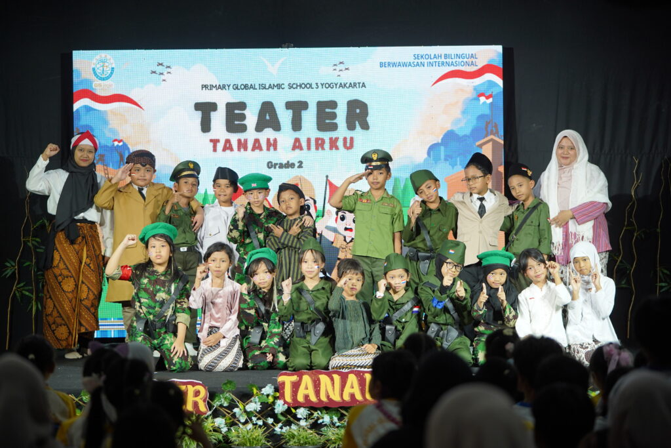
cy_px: 224
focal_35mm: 101
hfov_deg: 20.2
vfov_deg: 13.6
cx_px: 336
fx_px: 1883
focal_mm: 101
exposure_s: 1/100
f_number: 2.8
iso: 400
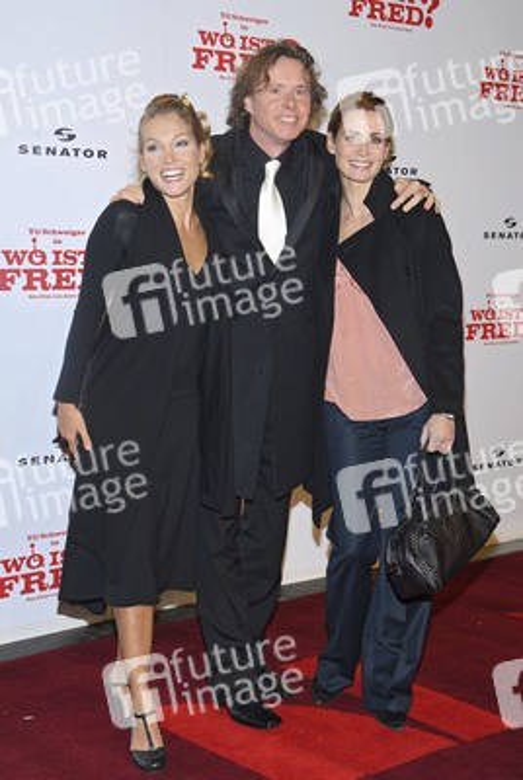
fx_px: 1466
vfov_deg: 29.8
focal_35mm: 68
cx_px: 262
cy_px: 390
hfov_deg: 20.2
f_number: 9
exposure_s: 1/200
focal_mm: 45
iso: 400
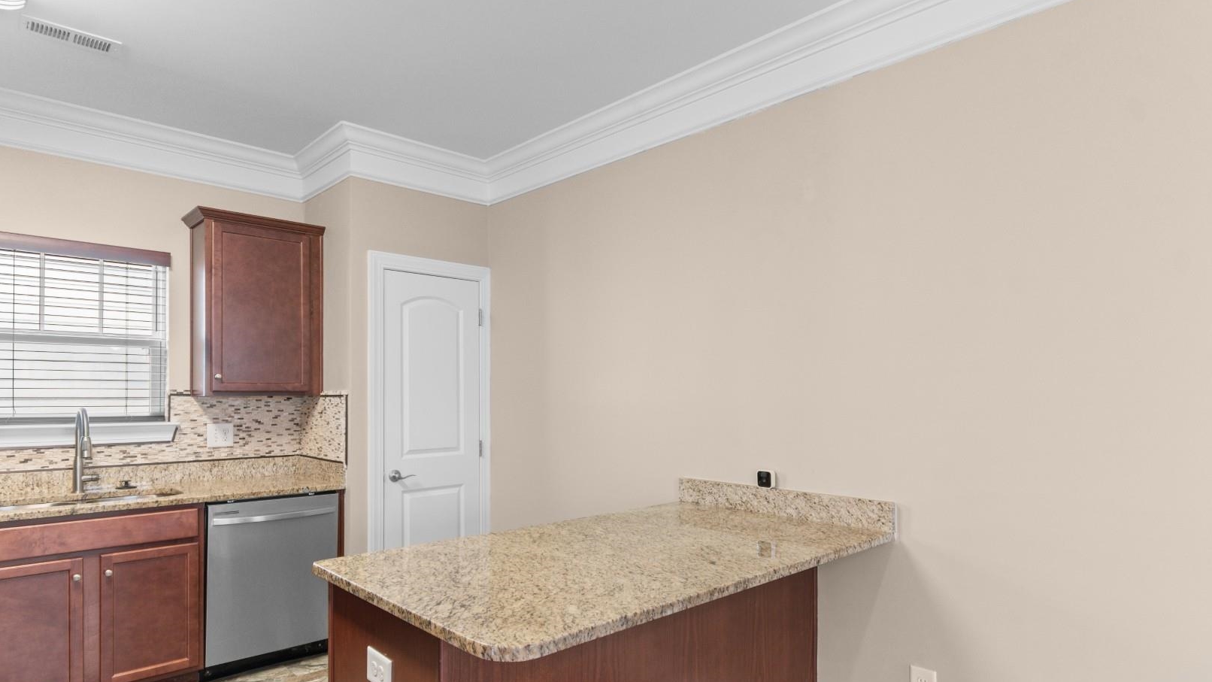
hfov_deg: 86.6
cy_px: 387
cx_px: 608
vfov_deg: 55.7
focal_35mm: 20
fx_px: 643
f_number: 5
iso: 100
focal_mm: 13
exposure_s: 1
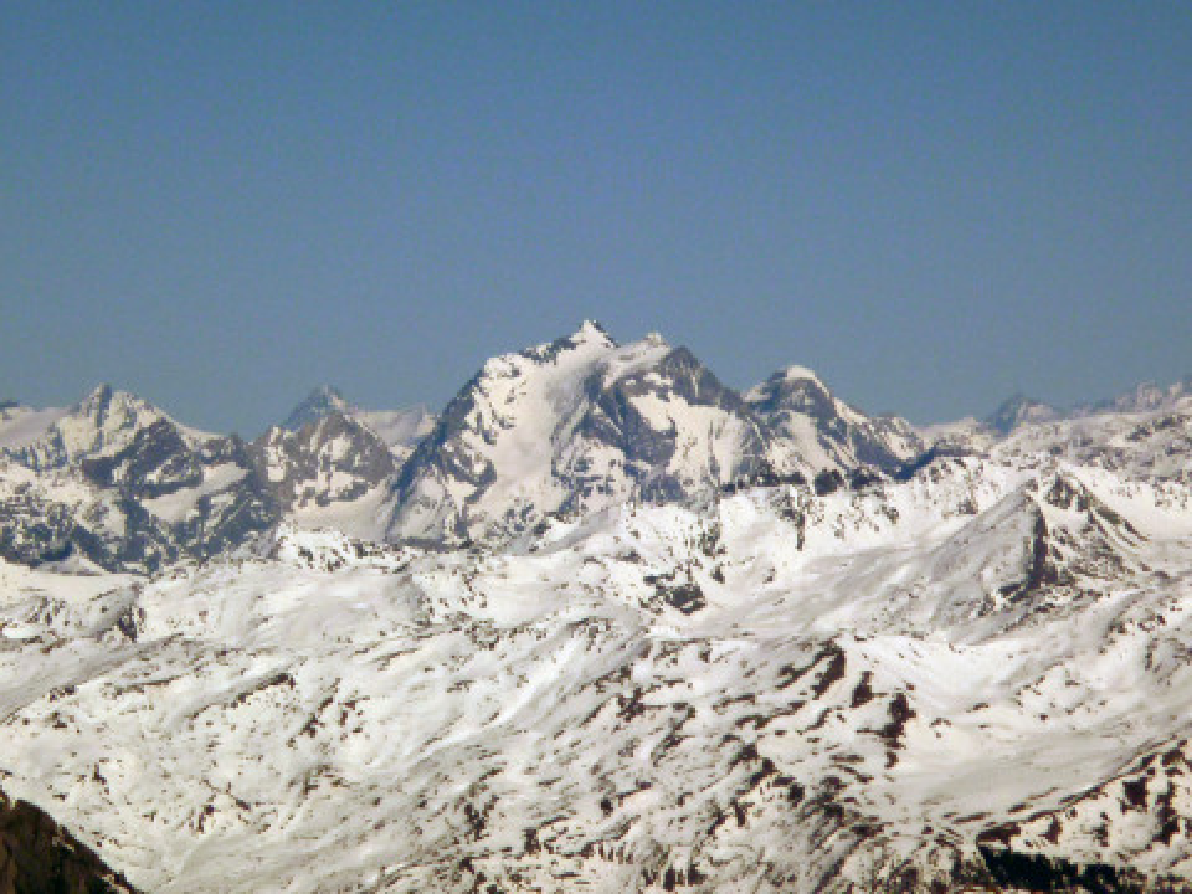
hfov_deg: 5.2
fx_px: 13051
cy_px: 447
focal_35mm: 379
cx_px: 596
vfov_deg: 3.9
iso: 100
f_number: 11
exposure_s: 1/800
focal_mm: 47
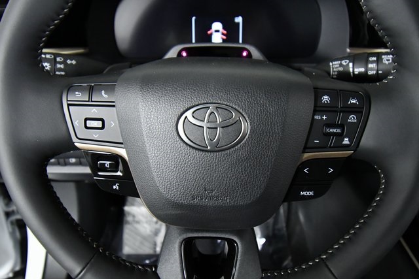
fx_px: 349
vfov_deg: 43.6
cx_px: 210
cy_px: 140
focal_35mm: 30
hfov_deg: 61.9
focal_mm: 20
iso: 7200
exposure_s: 1/250
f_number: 5.6
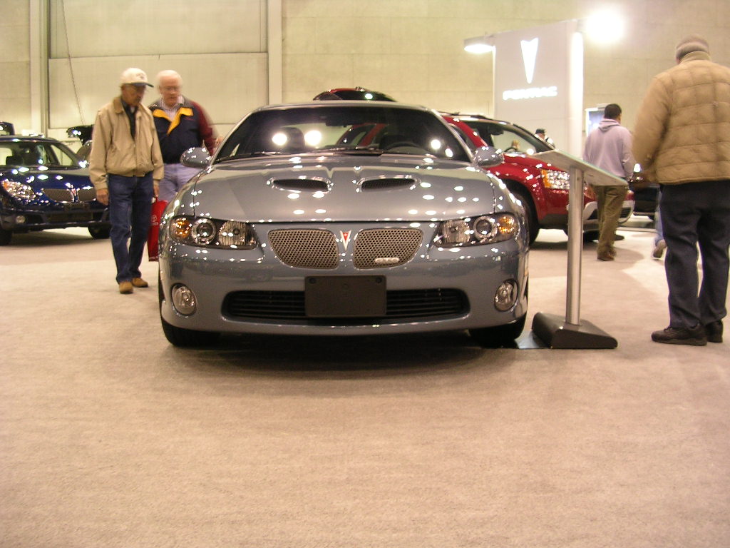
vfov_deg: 37.7
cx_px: 365
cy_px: 274
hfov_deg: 49.0
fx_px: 801
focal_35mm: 38
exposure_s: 1/5
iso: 62
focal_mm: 5.8
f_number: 2.8
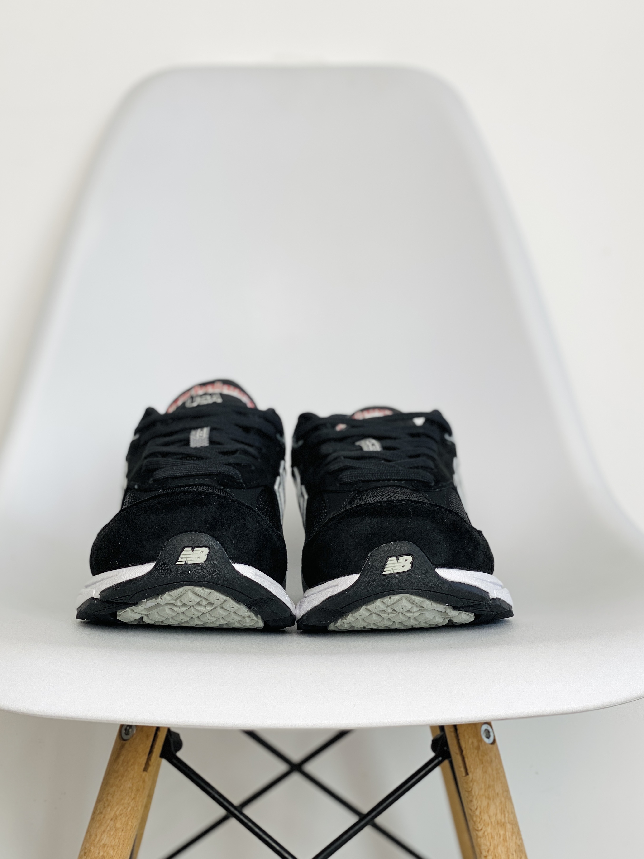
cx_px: 306
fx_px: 1439
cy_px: 410
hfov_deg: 25.2
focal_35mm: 58
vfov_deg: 33.2
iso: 25
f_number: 2
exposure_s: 1/100
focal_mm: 6
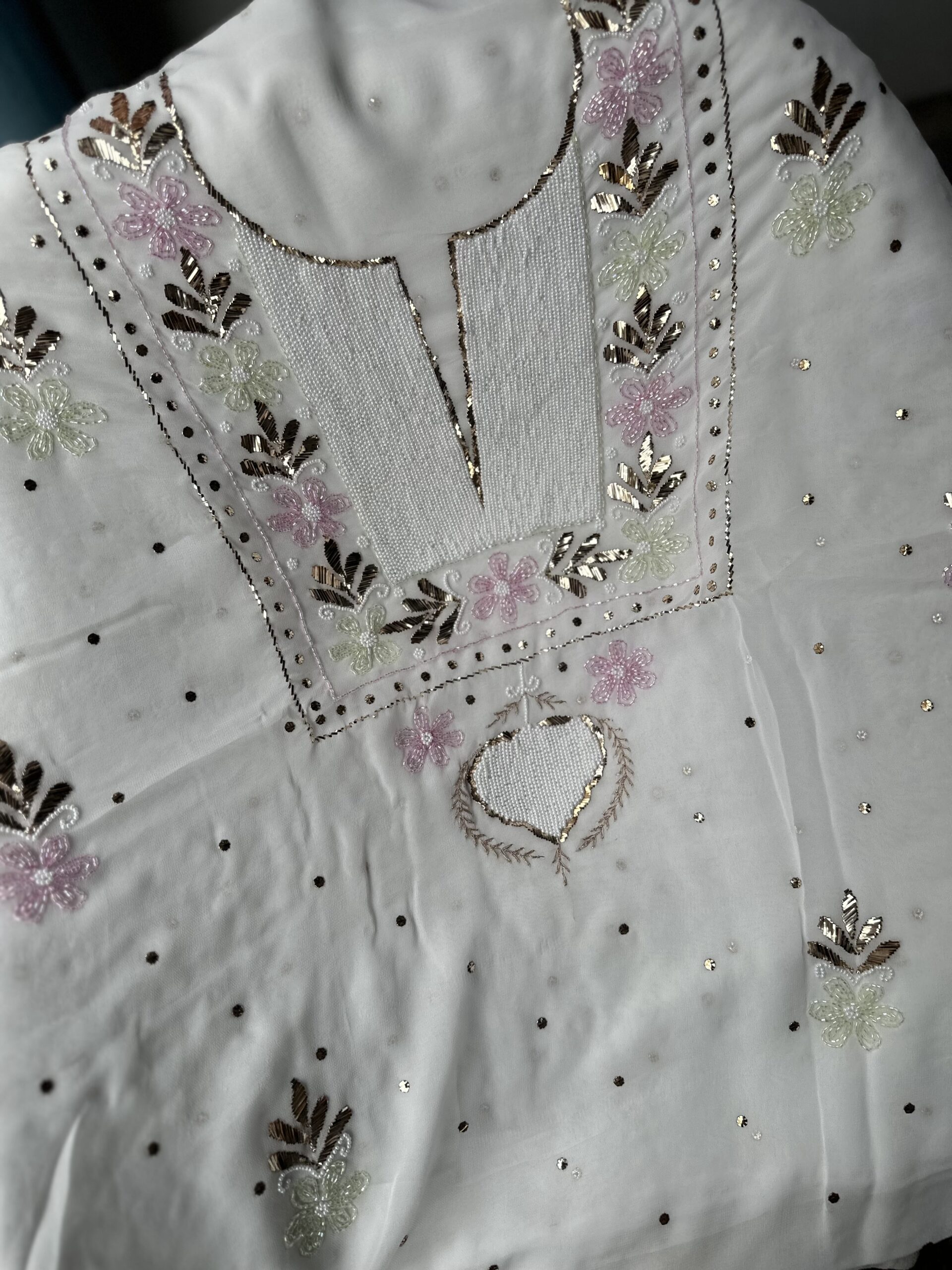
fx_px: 880
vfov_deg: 71.6
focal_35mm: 24
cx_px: 476
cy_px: 635
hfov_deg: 56.8
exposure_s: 1/250
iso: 80
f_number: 1.78
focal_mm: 6.86
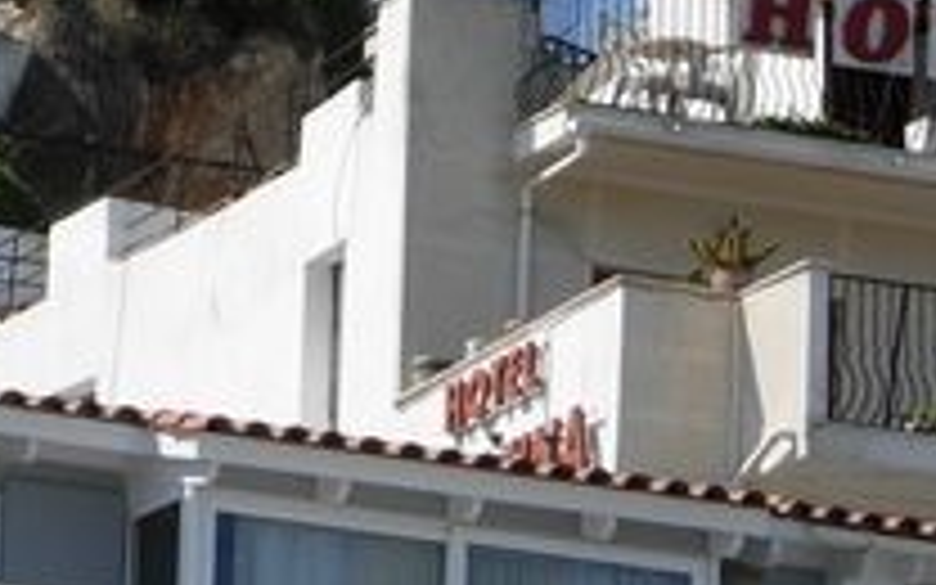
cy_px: 63
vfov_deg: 3.4
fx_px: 9846
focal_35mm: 386
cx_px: 238
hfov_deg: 5.4
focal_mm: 26.3
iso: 50
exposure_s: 1/384
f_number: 6.5
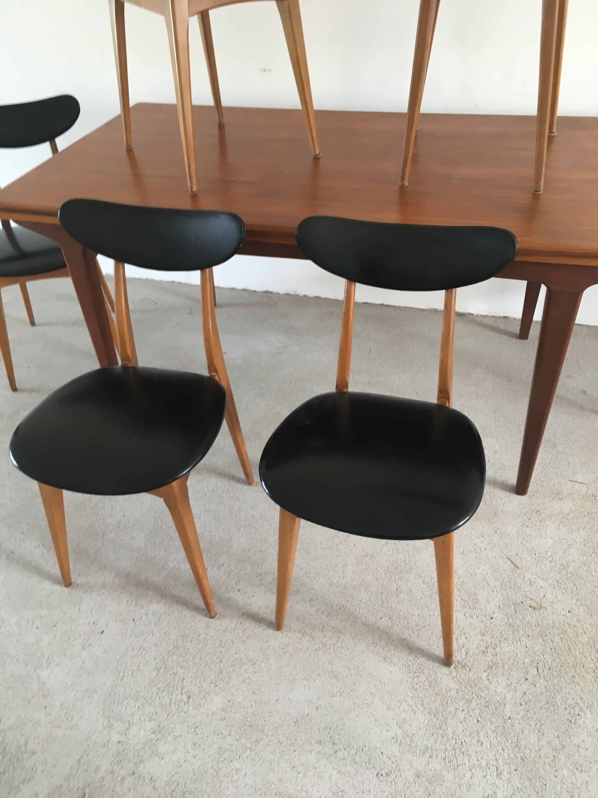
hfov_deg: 48.2
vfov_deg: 61.7
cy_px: 399
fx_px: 668
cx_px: 299
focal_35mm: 29
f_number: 2.2
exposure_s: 1/33
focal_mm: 4.15
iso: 80
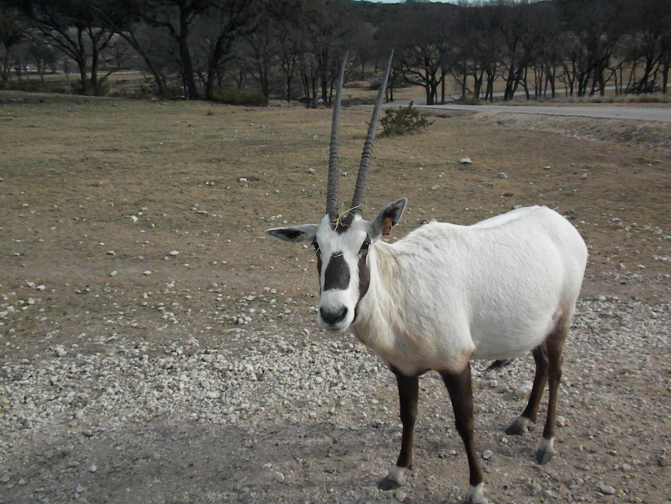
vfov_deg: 38.7
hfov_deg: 50.1
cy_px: 252
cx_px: 336
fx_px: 717
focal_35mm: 37
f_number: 10
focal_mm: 6.6
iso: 640
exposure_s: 1/805
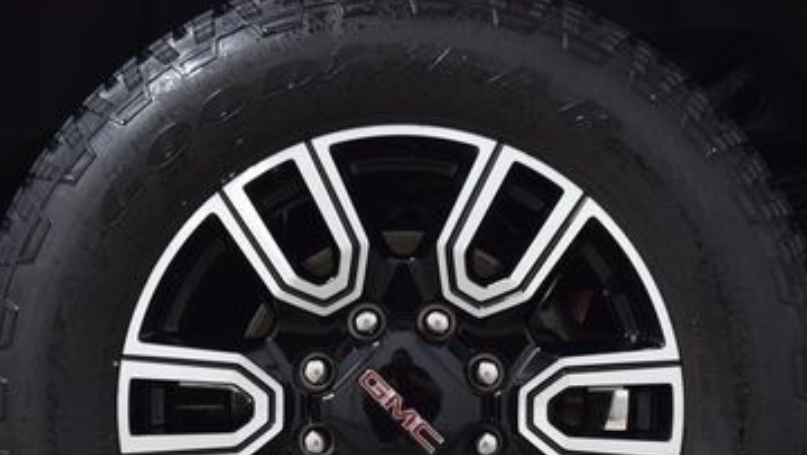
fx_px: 1733
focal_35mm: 81
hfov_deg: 26.2
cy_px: 391
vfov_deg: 14.8
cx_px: 415
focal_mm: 29
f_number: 6.3
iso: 1100
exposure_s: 1/15
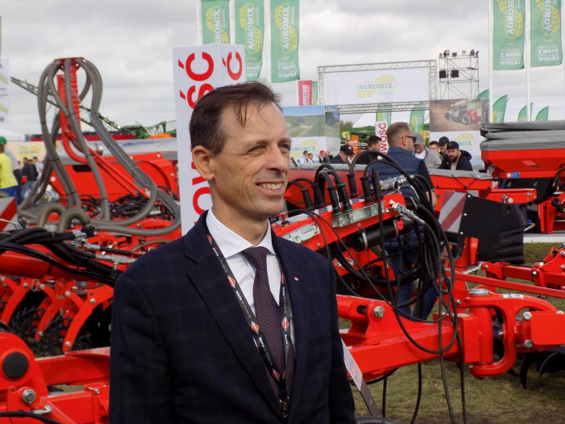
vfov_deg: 18.9
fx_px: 1273
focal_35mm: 78
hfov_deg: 25.0
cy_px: 212
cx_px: 282
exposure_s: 1/320
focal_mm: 13.9
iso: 80
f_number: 4.3
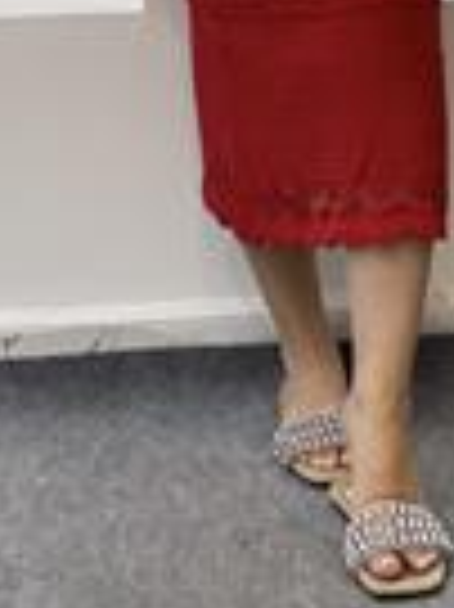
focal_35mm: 159
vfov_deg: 12.0
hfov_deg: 9.3
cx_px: 324
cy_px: -250
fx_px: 2785
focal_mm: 6
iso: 80
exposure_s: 1/100
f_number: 2
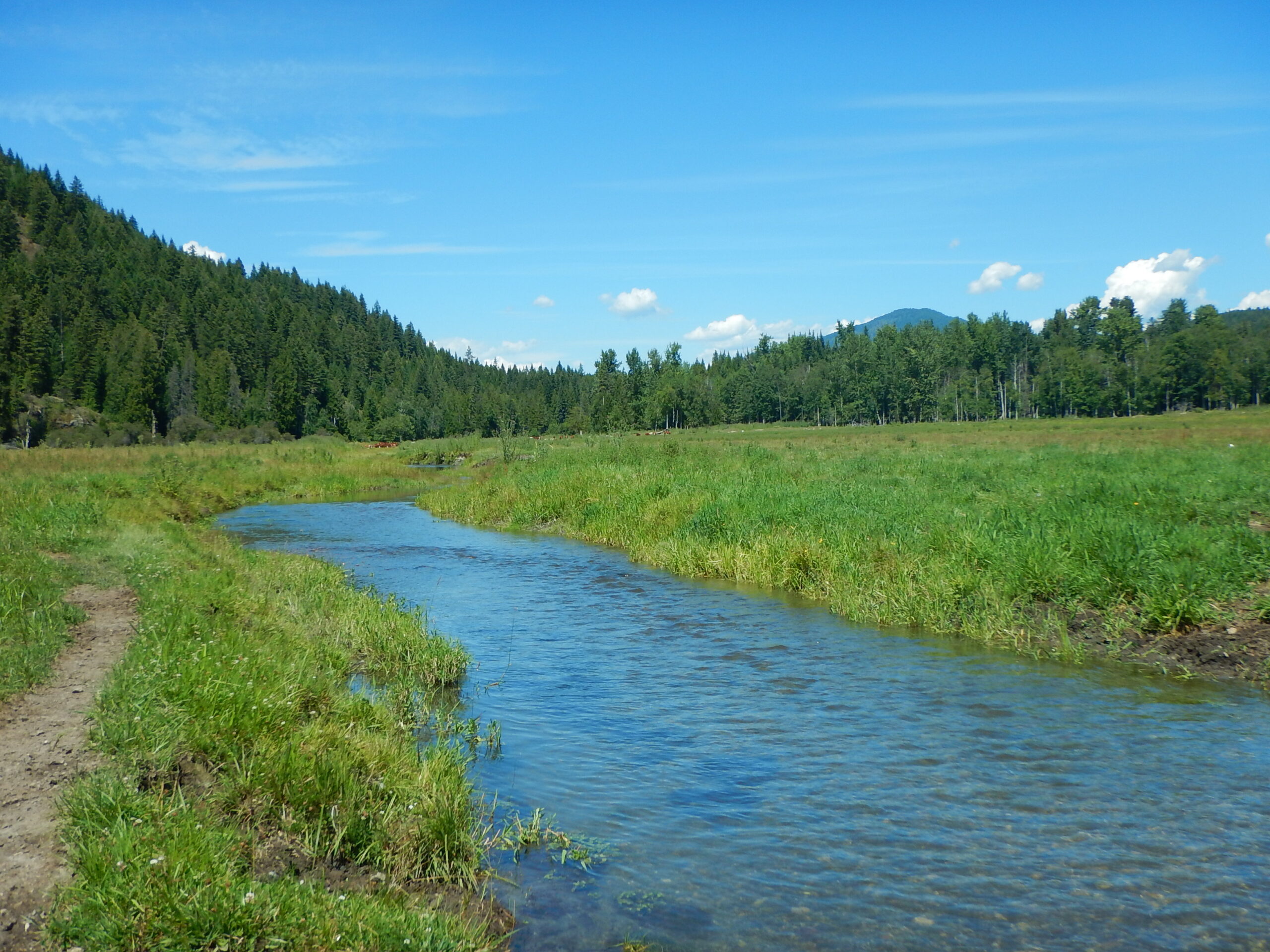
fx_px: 1468
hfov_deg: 46.8
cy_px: 476
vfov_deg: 36.0
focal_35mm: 40
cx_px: 635
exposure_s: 1/800
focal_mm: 7.2
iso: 125
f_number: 4.2
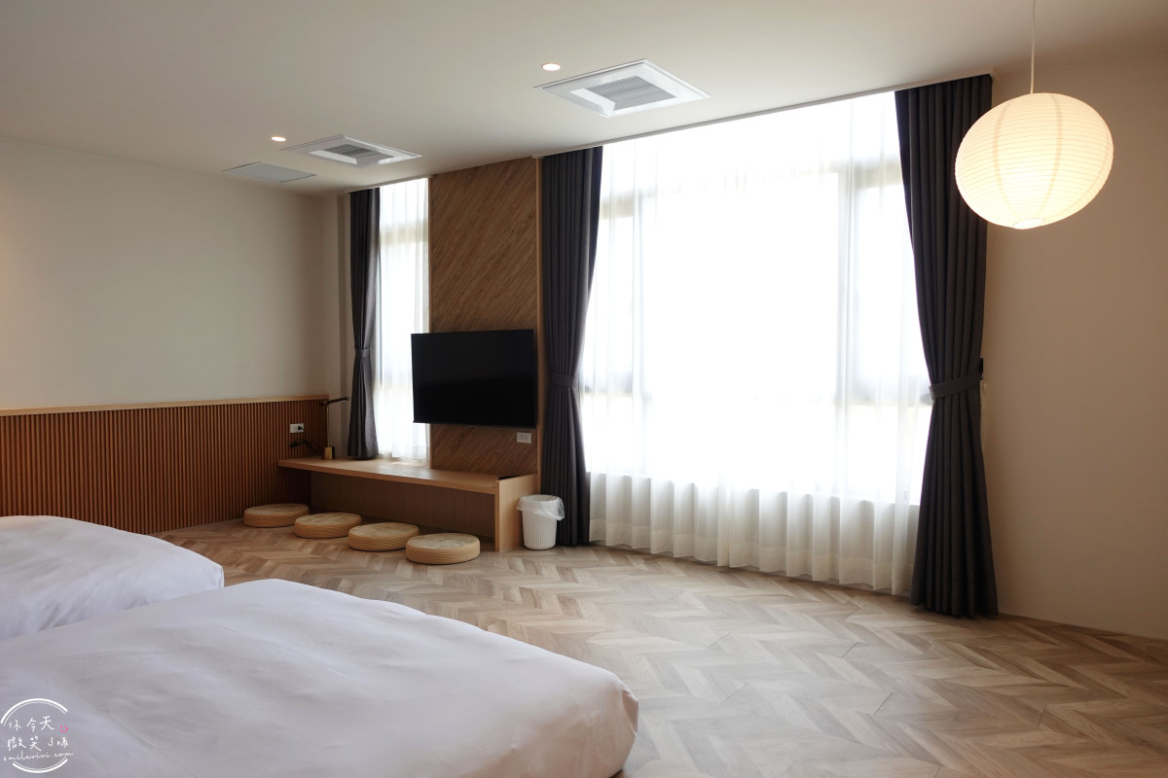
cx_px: 584
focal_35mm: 24
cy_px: 389
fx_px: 779
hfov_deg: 73.7
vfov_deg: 53.1
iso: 125
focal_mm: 9.4
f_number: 3.5
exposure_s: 1/80
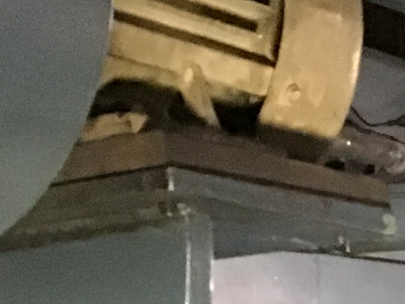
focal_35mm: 143
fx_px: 1673
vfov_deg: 9.5
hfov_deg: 13.3
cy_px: 673
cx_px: 534
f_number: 2.4
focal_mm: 3.3
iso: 320
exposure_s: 1/15
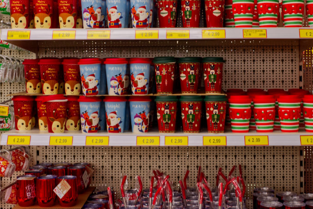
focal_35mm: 67
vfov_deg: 20.3
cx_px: 168
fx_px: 581
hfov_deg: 30.2
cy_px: 58
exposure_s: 1/125
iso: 400
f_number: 5.6
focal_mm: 29
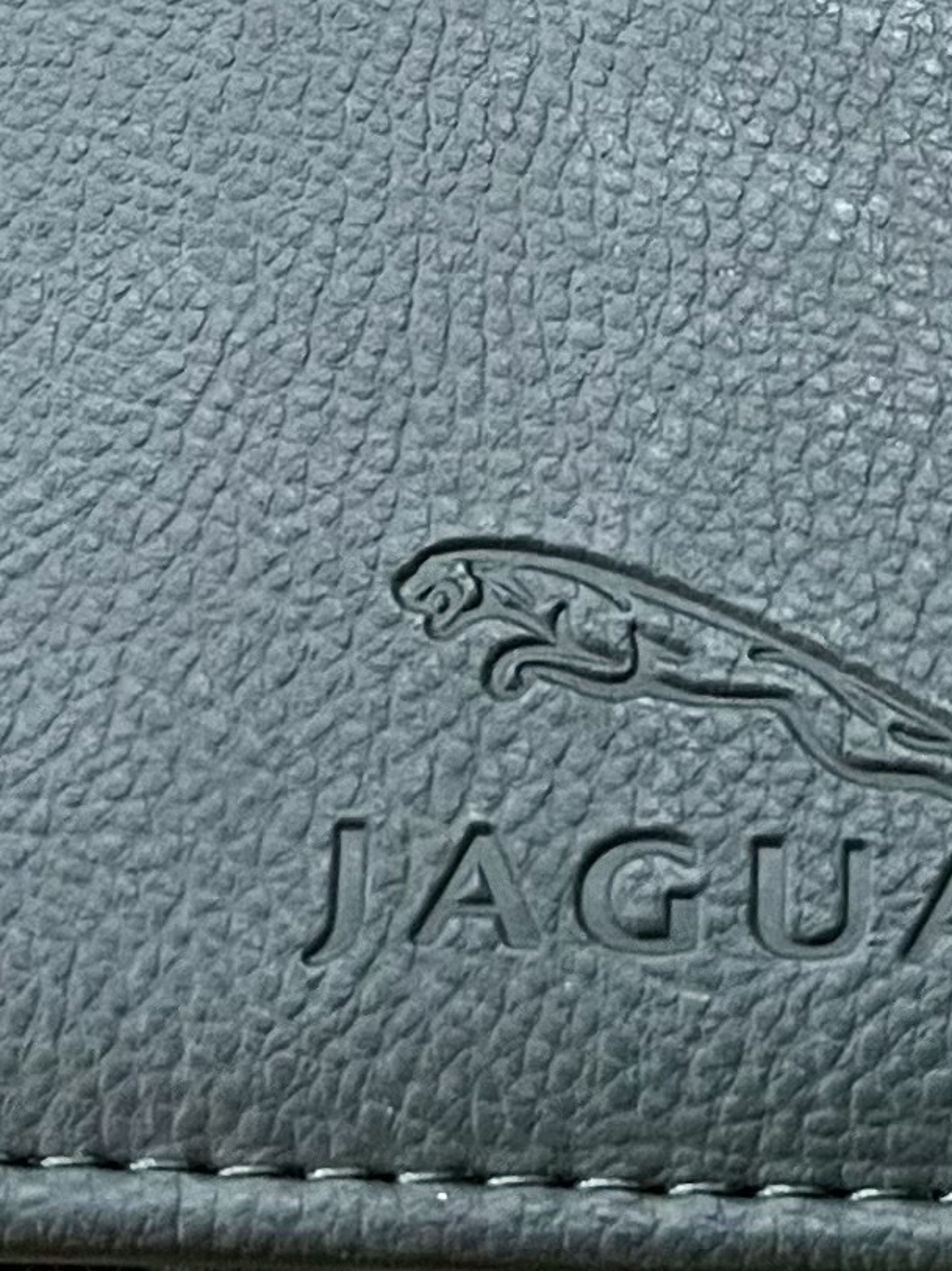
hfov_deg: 11.5
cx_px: 575
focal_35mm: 129
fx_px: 4734
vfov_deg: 14.7
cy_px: -352
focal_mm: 5.1
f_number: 1.6
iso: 400
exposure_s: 1/60
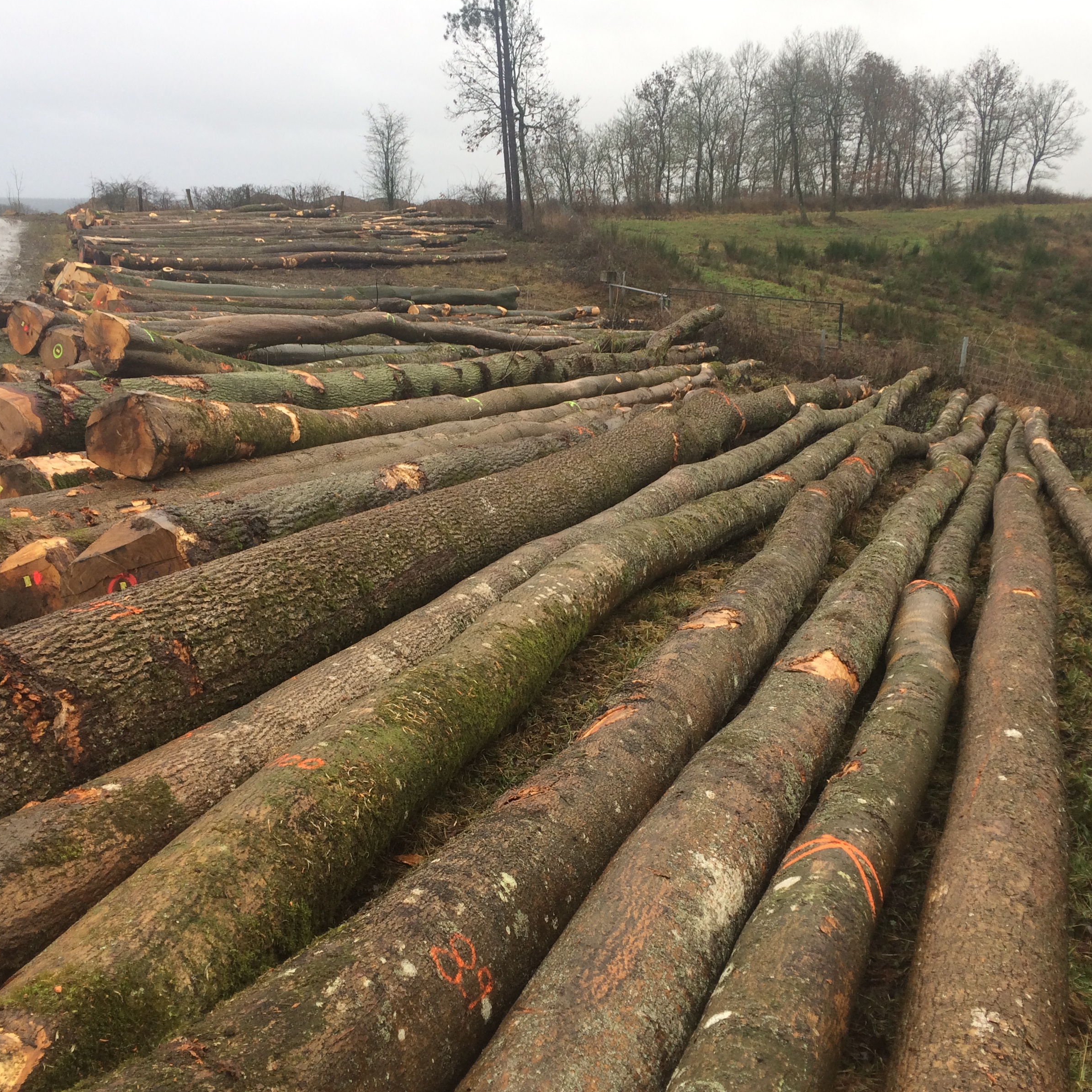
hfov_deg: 47.2
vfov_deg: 47.2
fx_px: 1249
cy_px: 553
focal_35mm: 35
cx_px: 552
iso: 32
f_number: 2.2
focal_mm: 4.15
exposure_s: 1/163
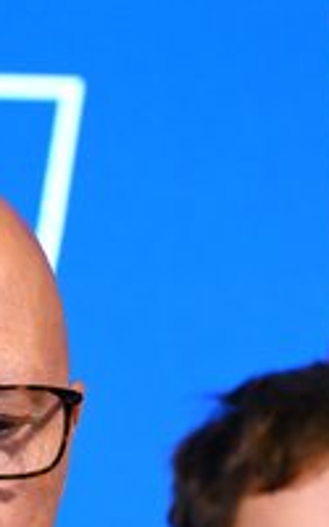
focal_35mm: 248
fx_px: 3558
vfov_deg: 8.4
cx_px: -340
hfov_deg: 5.2
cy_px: 659
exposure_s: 1/250
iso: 1250
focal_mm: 60
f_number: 3.5
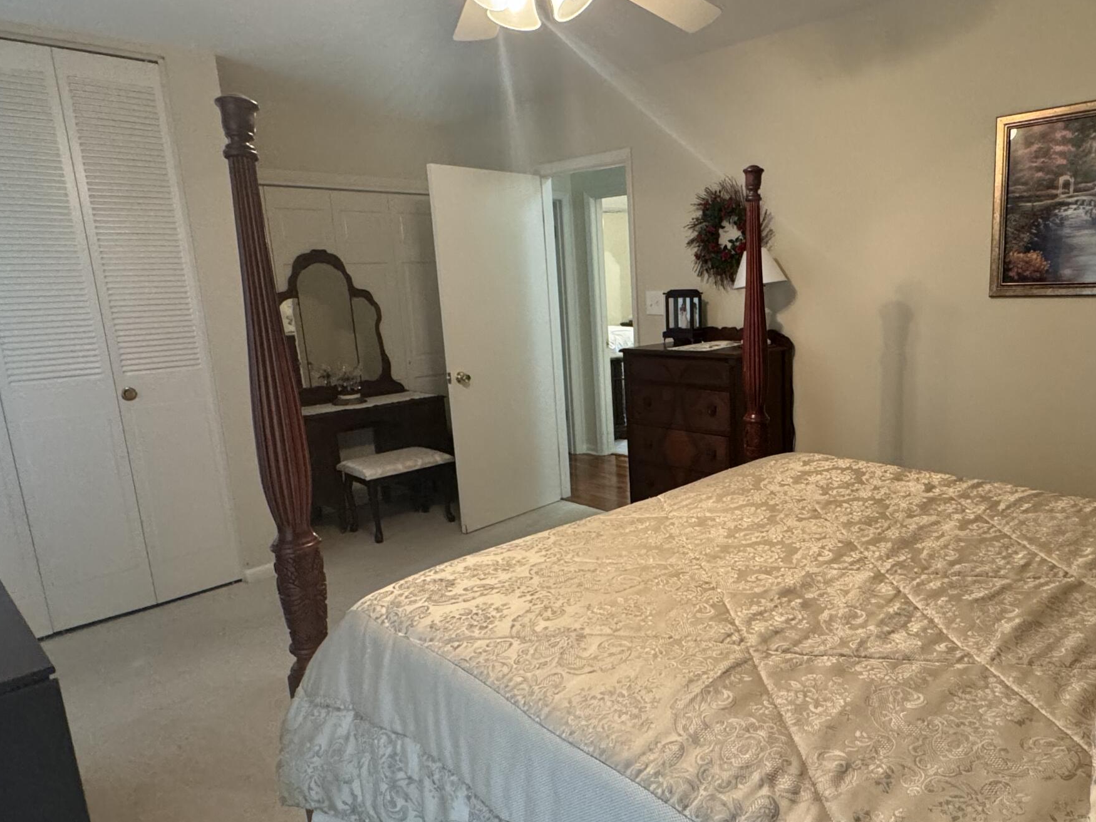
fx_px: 760
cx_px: 682
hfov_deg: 70.5
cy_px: 438
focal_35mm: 24
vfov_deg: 56.8
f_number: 2.2
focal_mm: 2.22
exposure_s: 1/60
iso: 500
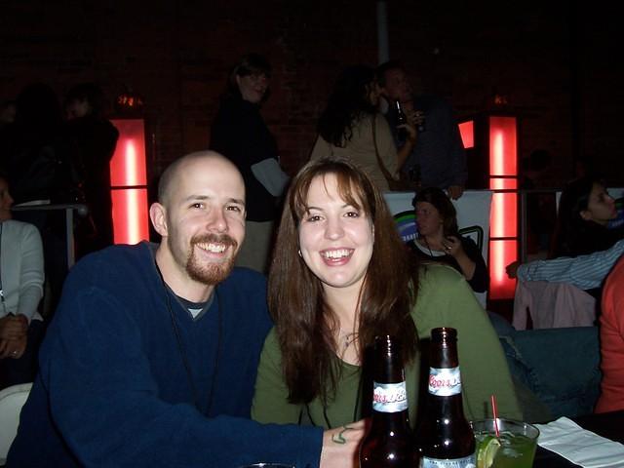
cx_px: 312
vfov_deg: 38.7
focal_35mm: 37
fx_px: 667
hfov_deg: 50.1
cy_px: 234
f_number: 2.8
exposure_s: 1/60
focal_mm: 5.6
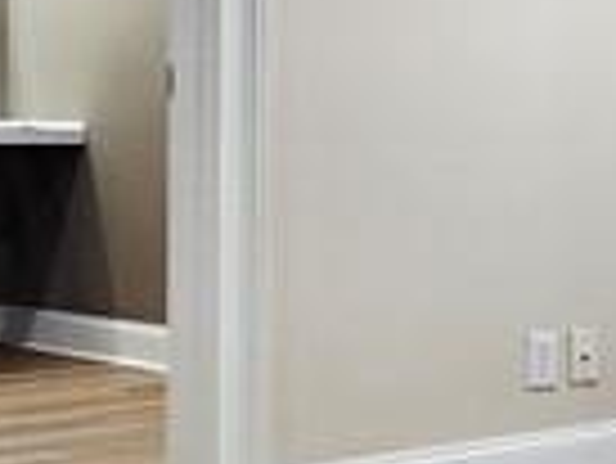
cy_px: 72
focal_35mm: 97
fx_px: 1728
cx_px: 1151
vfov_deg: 15.1
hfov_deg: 16.5
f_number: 2.2
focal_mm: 2.2
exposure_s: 1/60.2
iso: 160
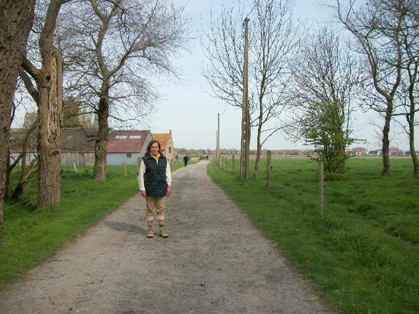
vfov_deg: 44.2
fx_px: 387
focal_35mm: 32
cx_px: 210
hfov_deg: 56.8
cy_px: 157
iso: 80
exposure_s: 1/125
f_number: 8.8
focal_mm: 5.7
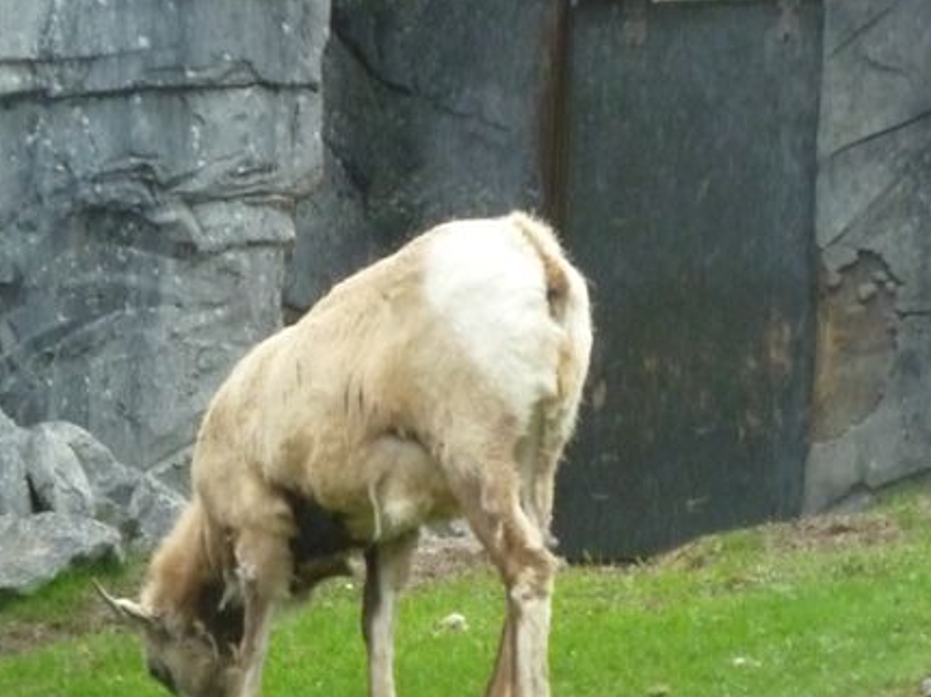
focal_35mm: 298
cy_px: 496
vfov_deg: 5.0
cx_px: 470
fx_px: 8010
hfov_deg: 6.7
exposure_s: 1/160
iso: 1600
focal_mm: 36
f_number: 18
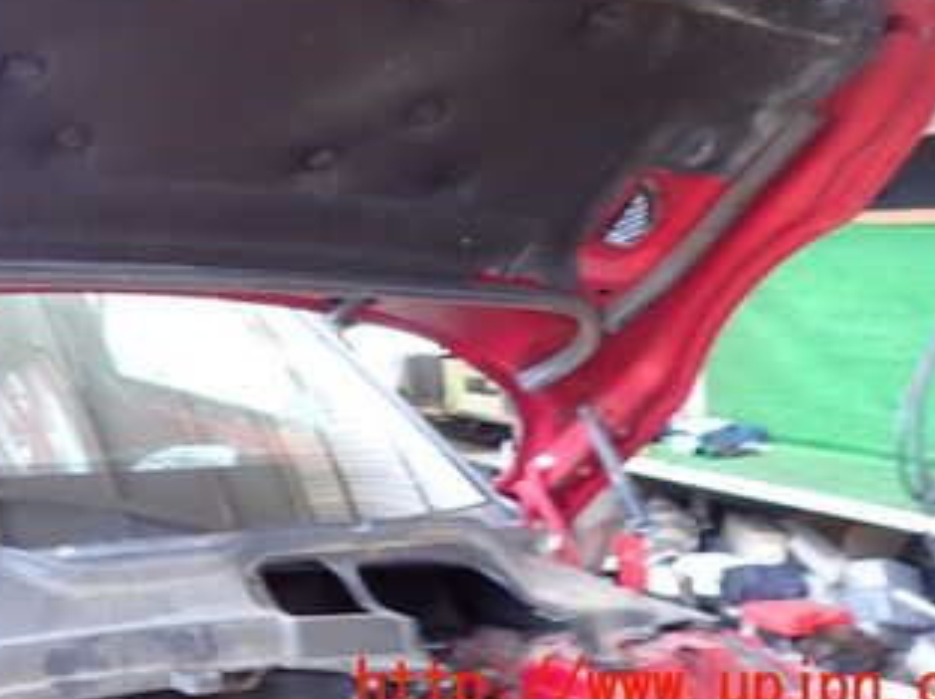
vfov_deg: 28.9
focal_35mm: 48
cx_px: 134
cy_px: 54
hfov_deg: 37.7
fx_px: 1295
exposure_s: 1/30
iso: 200
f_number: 2
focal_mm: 4.5
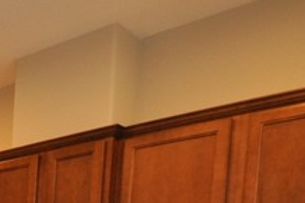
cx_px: -157
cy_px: 328
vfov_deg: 18.6
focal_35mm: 62
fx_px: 525
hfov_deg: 24.7
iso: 800
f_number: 3.5
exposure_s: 1/100
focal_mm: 10
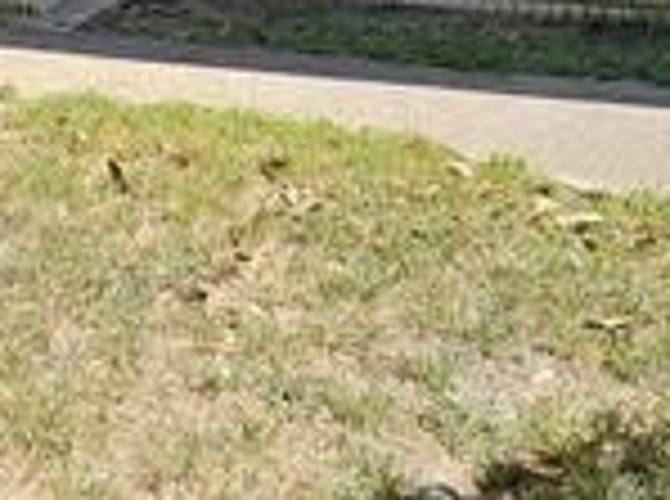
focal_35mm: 56
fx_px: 1081
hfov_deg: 28.9
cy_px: -108
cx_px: -171
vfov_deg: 23.6
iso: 50
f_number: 2.2
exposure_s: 1/690
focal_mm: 2.2
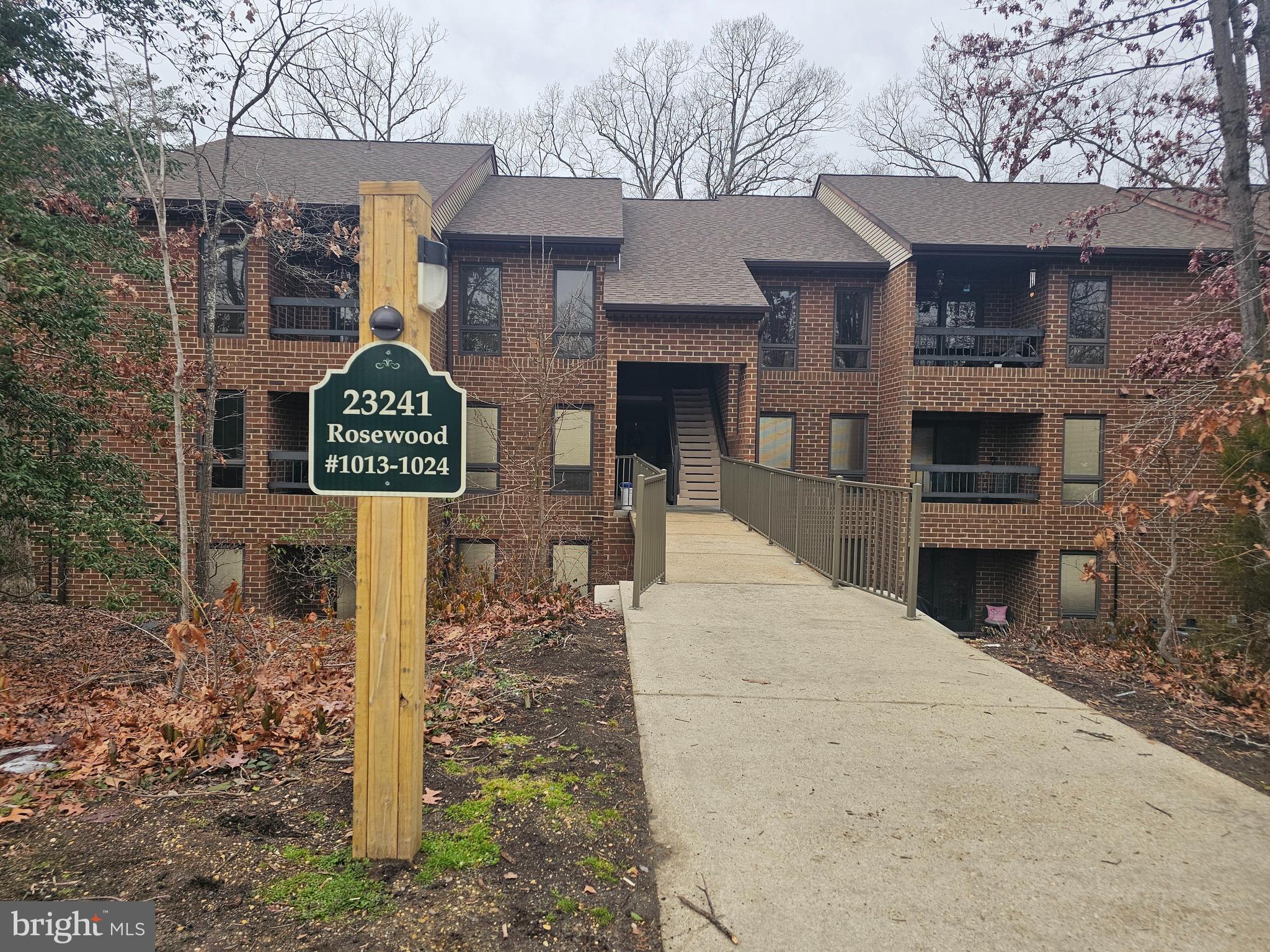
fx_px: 844
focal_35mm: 23
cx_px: 635
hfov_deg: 73.9
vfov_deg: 58.9
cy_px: 476
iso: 20
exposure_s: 1/409
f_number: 1.7
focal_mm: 6.3
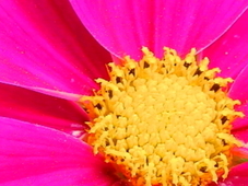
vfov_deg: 9.2
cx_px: 168
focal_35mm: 161
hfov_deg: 12.3
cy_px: 141
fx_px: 1153
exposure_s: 1/80
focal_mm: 5.7
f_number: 3.7
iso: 80
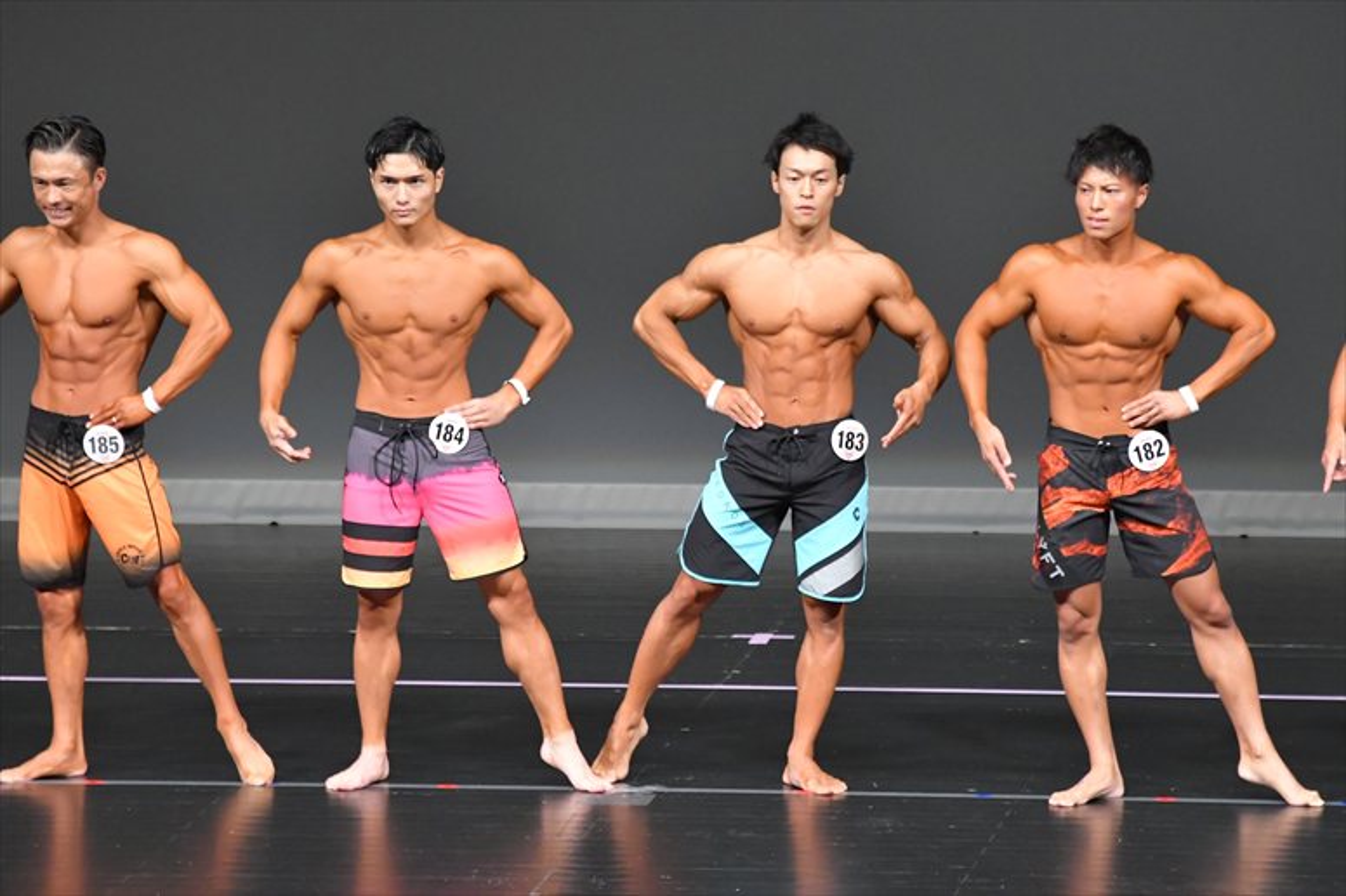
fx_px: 11211
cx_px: 673
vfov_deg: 4.6
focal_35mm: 300
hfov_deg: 6.9
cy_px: 448
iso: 5000
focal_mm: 200
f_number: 5.6
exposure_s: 1/400
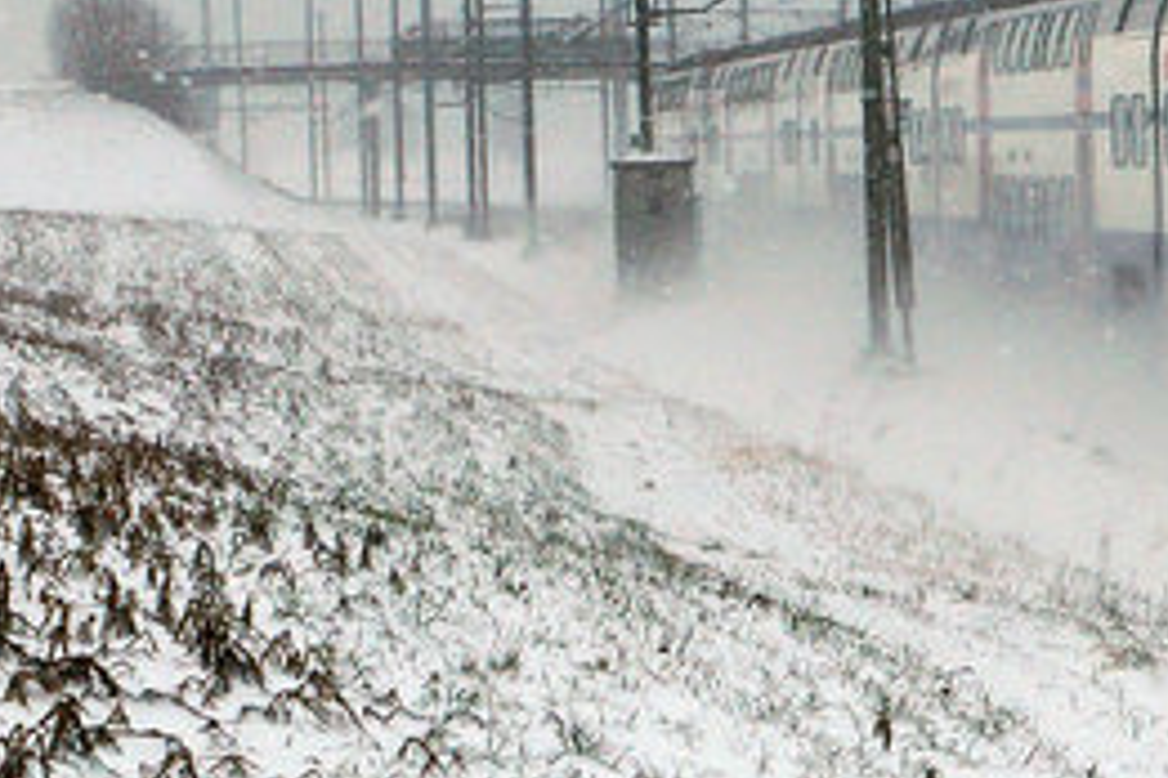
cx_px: 2067
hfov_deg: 9.5
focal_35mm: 207
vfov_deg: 6.6
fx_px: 6715
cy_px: 425
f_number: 6.3
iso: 250
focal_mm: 30
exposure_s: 1/640
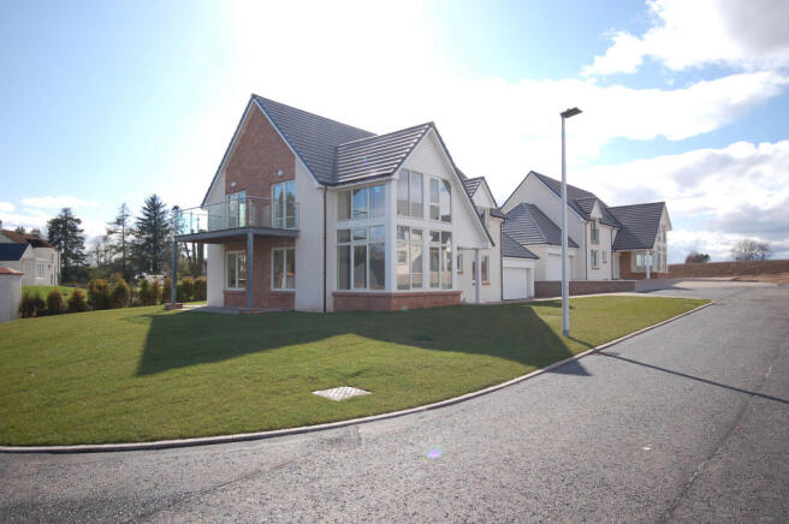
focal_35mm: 22
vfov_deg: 56.0
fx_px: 493
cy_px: 262
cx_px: 394
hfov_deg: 77.4
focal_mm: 15
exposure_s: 1/320
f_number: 9
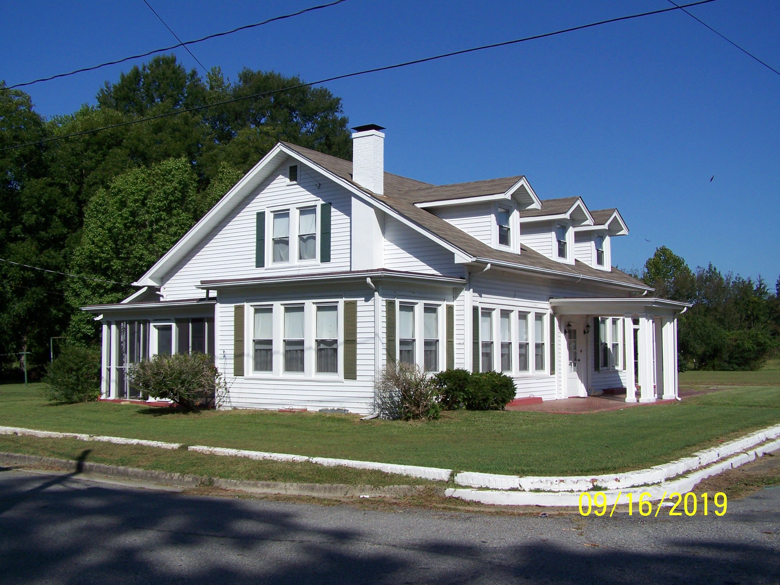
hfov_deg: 49.0
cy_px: 292
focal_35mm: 38
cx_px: 390
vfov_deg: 37.7
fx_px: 856
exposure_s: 1/800
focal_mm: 6.3
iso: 64
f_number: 4
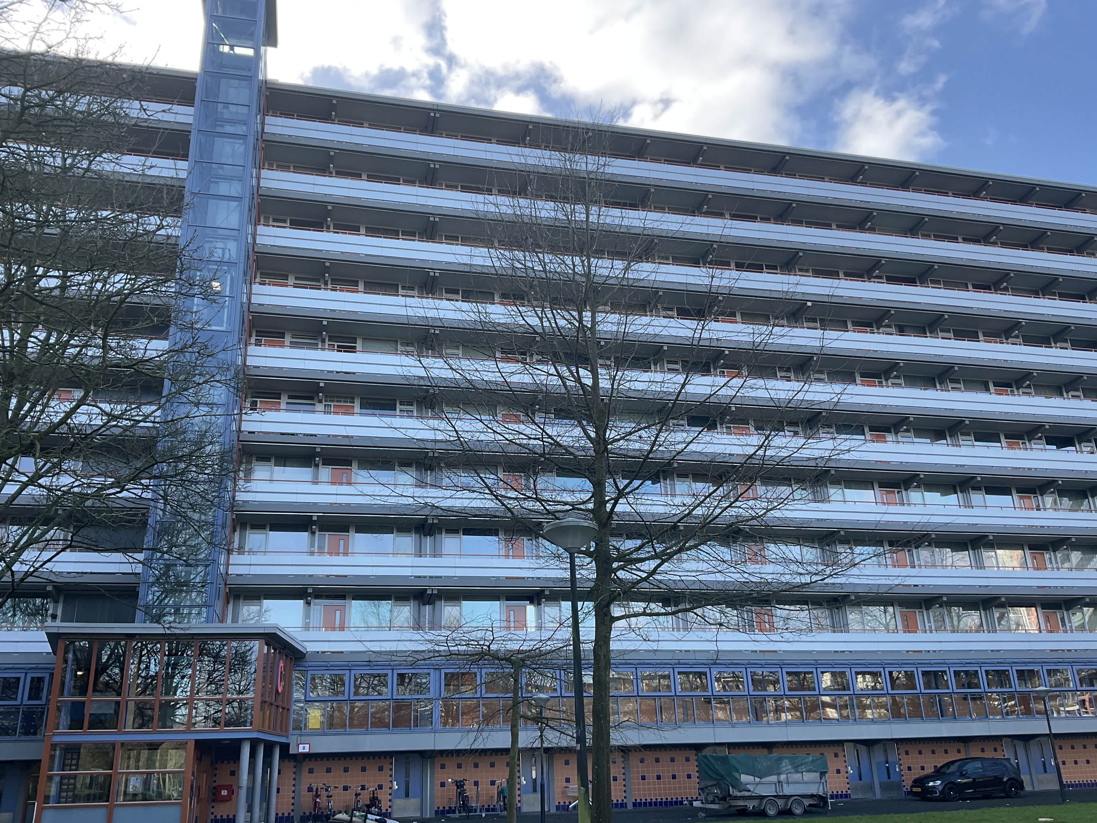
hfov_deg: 60.0
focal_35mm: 30
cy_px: 425
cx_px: 530
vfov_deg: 46.8
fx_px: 951
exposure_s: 1/295
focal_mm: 3
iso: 16
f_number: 1.8
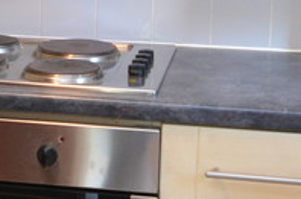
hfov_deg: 22.7
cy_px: -30
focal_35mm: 89
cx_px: 99
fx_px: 745
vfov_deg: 14.8
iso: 800
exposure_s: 1/60
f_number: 4
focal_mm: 11.5
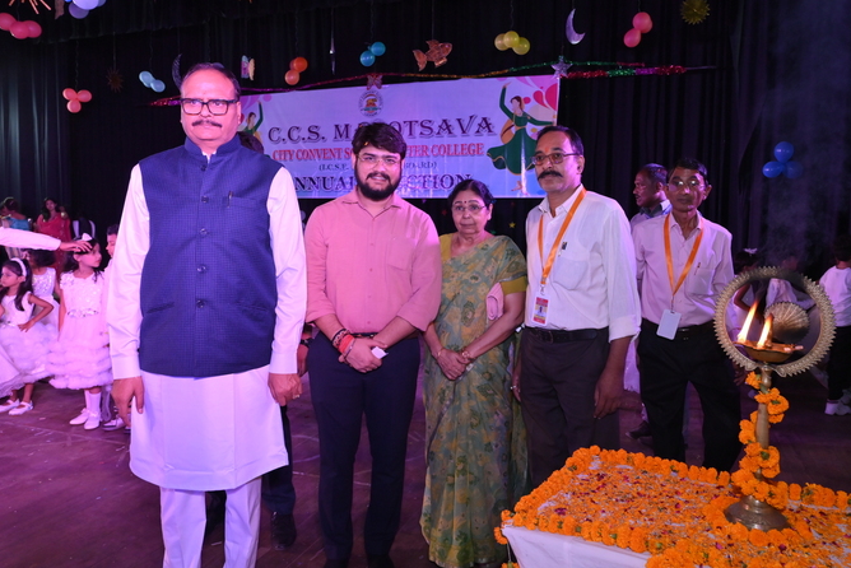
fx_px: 638
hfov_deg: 67.3
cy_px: 257
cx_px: 446
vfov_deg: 47.9
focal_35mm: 27
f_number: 6.3
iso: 1600
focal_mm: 24
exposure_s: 1/200
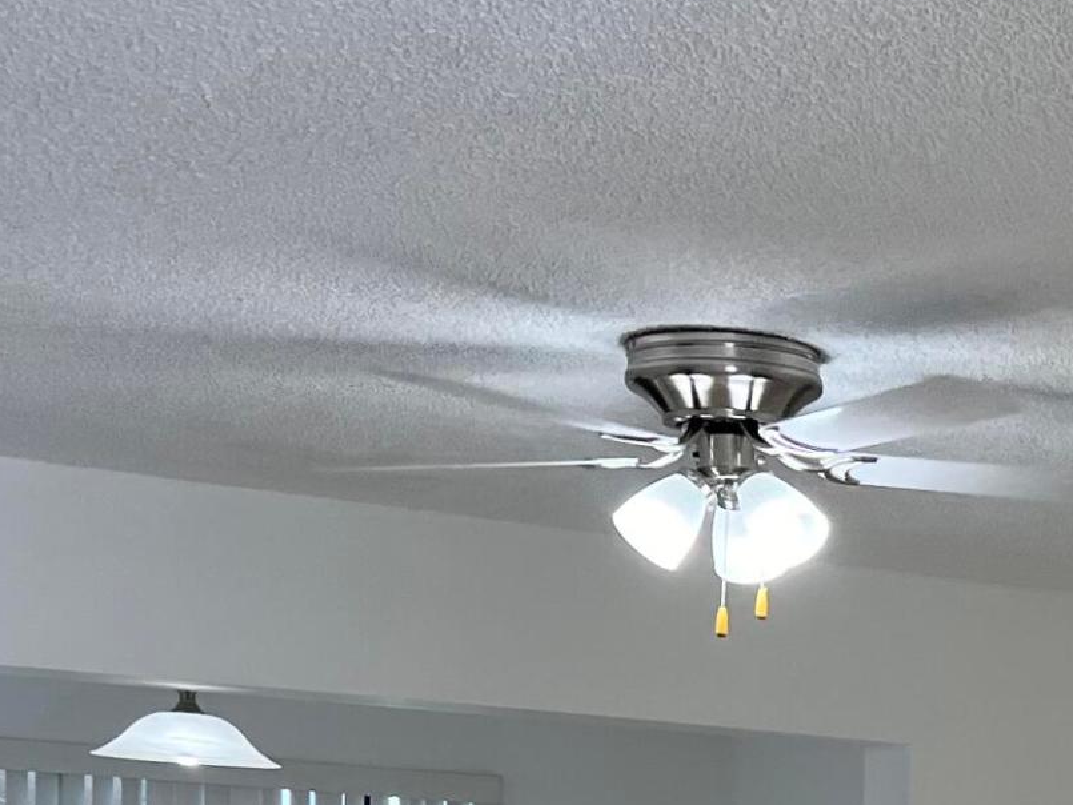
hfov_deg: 19.0
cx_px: 1521
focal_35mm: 93
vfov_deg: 14.7
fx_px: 2883
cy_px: 1249
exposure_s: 1/142
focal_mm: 5.7
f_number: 1.5
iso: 64
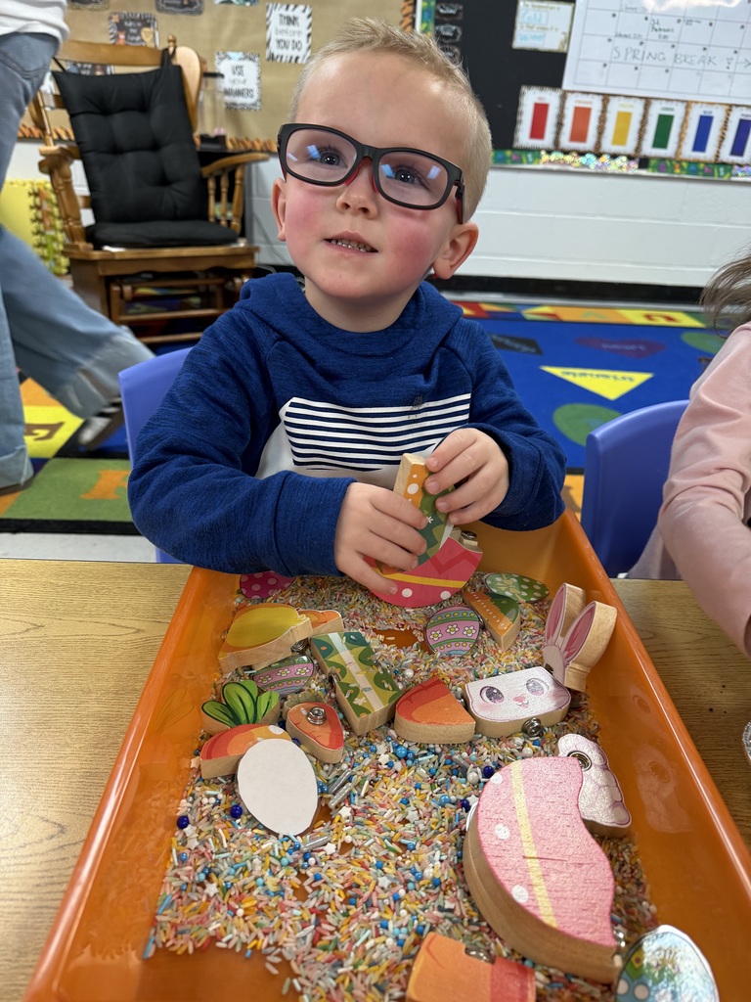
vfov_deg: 71.6
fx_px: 694
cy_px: 501
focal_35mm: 24
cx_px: 376
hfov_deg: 56.8
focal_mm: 6.76
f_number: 1.78
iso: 200
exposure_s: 1/60
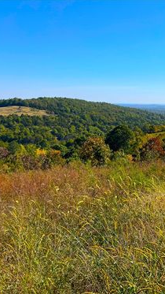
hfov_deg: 29.3
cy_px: 147
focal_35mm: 38
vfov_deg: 52.8
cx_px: 163
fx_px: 295
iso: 32
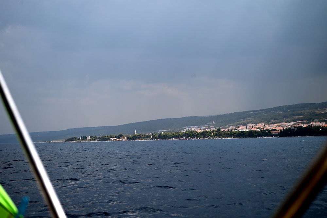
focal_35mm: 70
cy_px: 109
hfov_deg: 28.8
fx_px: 636
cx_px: 164
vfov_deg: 19.5
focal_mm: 70
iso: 100
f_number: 4.5
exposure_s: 1/1000
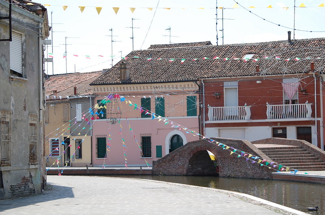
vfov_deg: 13.0
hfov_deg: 19.5
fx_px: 946
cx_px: 162
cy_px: 108
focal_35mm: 105
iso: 200
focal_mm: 70
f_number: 6.3
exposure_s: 1/640
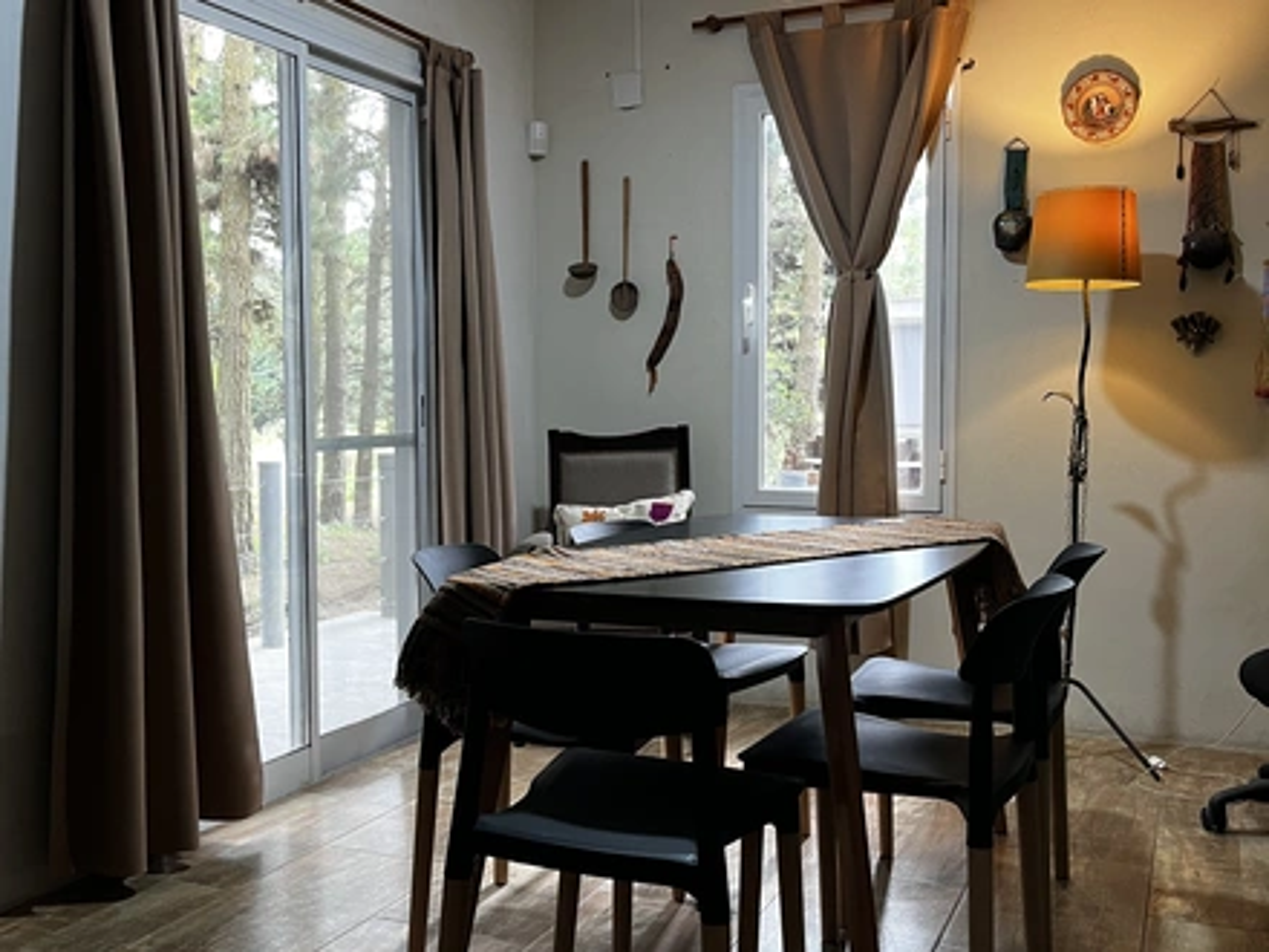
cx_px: 634
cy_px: 476
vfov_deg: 53.1
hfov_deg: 67.3
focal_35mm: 26
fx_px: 953
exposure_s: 1/50
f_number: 1.6
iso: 100
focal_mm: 5.1
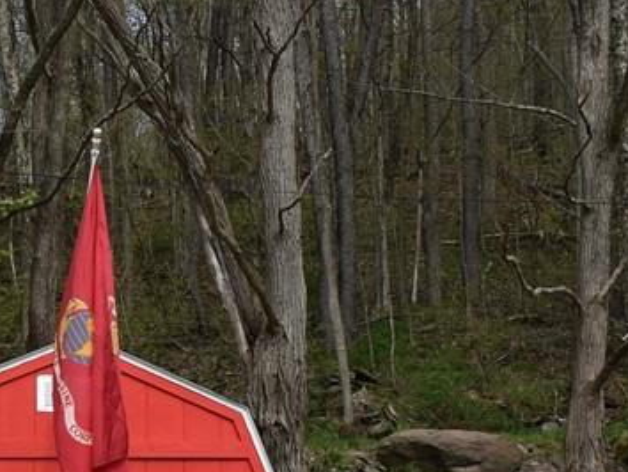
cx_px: 52
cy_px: 551
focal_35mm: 106
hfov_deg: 18.2
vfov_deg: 13.6
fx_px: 1924
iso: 250
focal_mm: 24
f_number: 8
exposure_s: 1/500
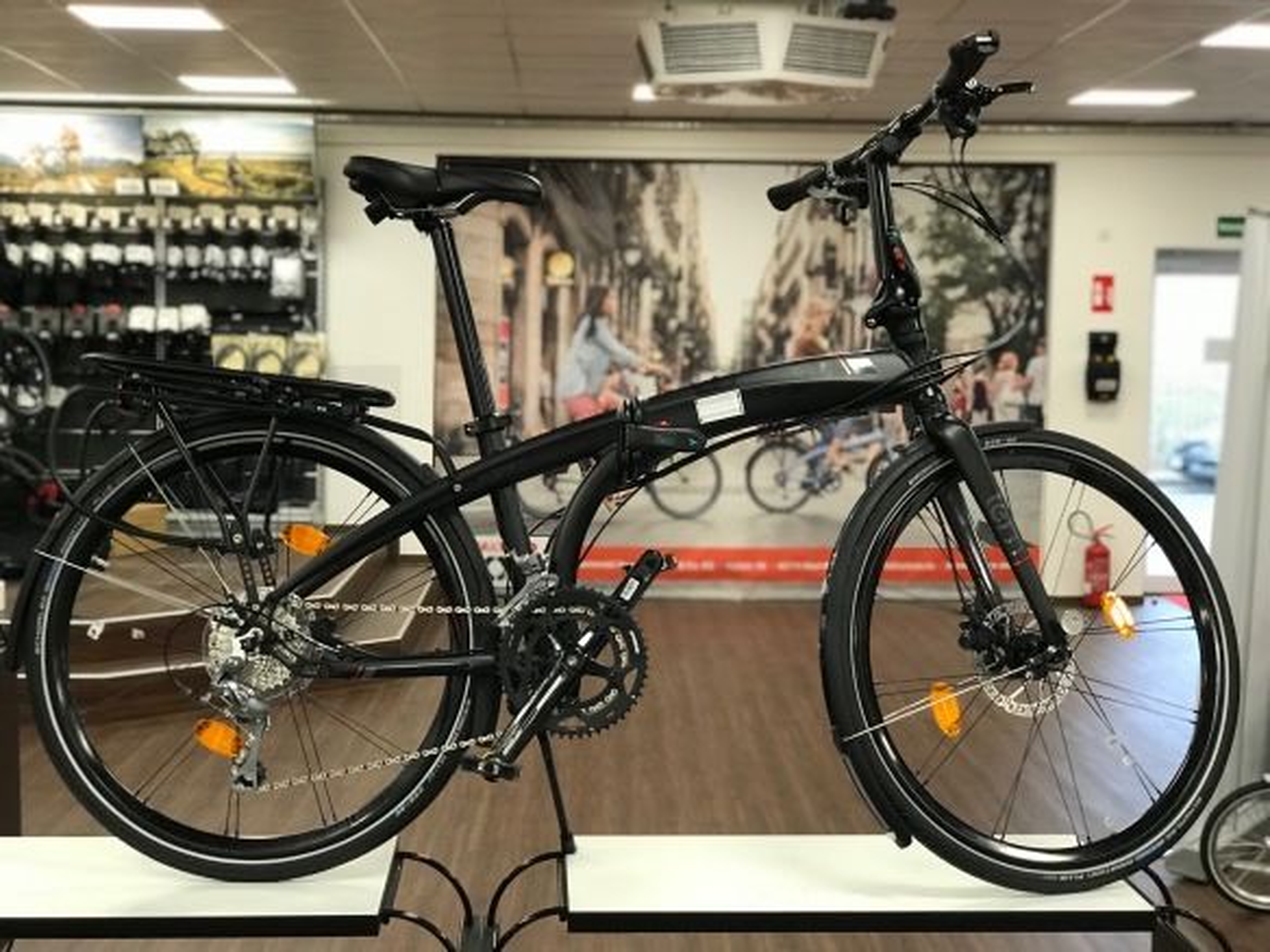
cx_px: 635
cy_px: 476
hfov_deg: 33.8
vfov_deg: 25.7
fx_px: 2091
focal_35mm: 57
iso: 125
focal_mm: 6.6
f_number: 2.8
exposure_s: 1/50
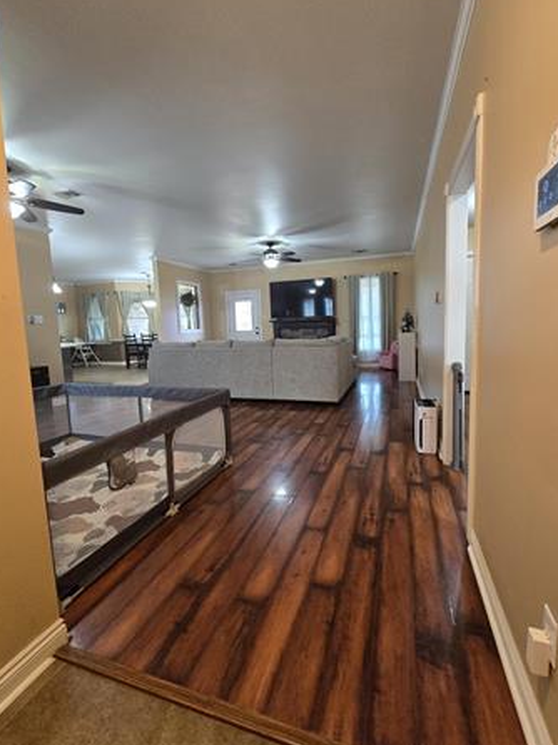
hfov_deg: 85.6
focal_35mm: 14
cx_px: 289
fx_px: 301
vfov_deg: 102.0
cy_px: 356
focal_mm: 2.2
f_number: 2.2
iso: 640
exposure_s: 1/60
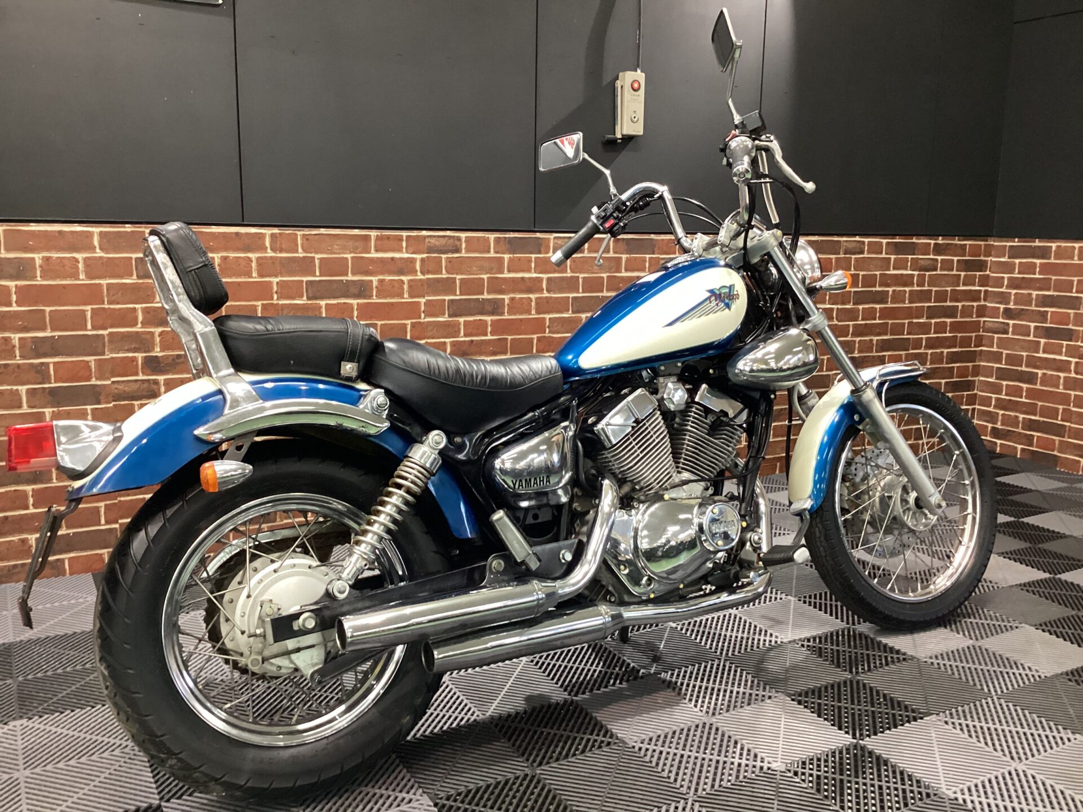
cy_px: 406
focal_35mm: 31
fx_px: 970
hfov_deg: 58.4
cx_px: 542
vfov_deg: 45.4
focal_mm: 3.3
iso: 320
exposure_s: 1/40
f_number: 2.4
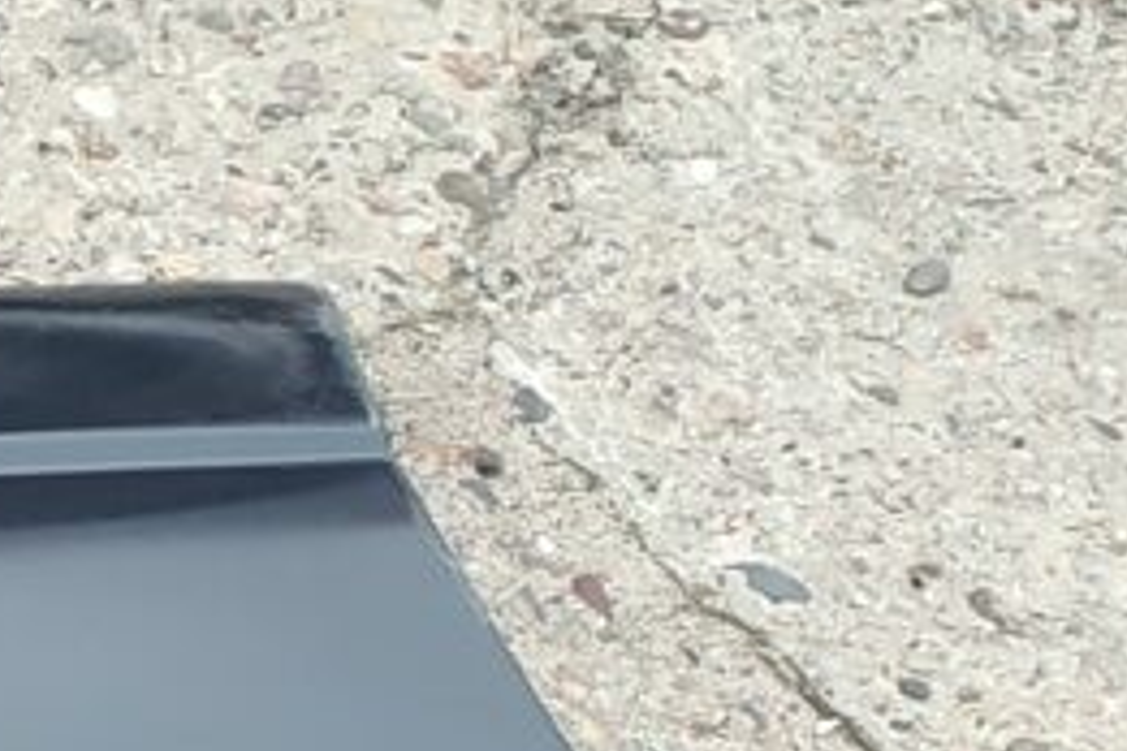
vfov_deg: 6.6
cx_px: -2276
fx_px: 6386
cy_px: 1135
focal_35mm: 204
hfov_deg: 8.4
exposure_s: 1/50
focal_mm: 6.04
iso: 118
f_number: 1.9
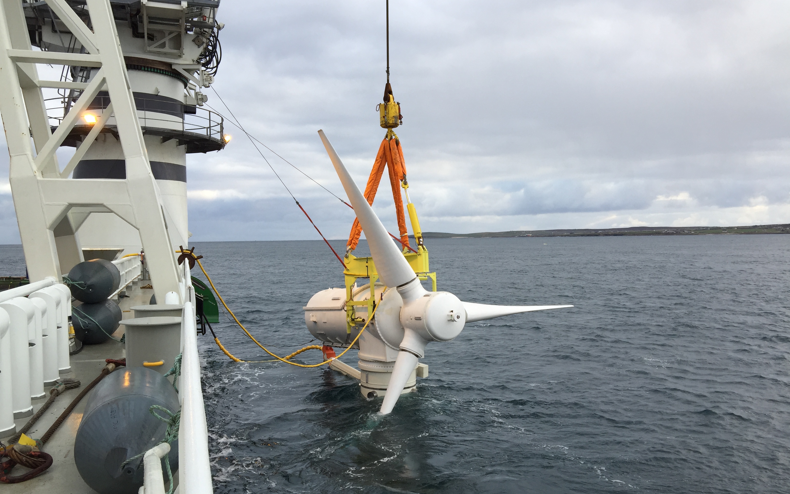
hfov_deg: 61.2
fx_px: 667
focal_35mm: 31
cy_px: 284
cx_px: 394
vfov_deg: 40.5
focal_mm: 4.15
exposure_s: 1/170
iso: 32
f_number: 2.2
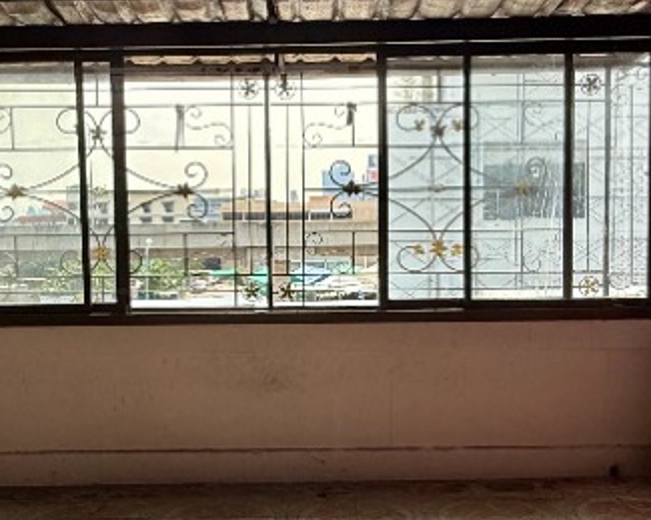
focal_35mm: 42
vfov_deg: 35.7
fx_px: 809
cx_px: 316
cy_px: 282
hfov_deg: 43.8
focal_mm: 2.22
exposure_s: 1/888
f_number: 2.2
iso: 64
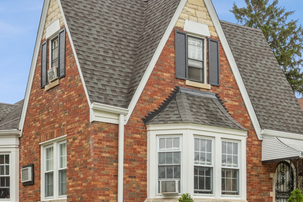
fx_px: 236
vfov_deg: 46.2
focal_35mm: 28
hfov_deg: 65.1
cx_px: 126
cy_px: 114
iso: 100
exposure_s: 1/25
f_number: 11
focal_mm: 10
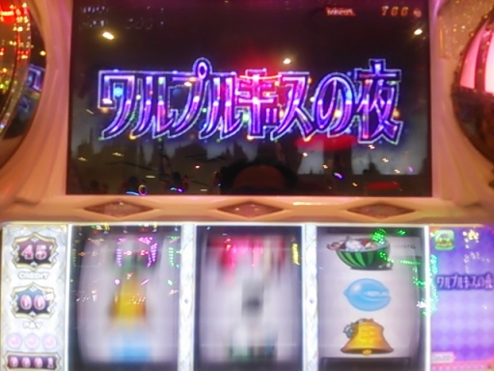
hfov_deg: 60.0
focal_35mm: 30
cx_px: 247
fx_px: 428
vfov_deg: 46.8
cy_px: 186
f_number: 1.94
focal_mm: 4.06
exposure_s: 1/44
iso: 100
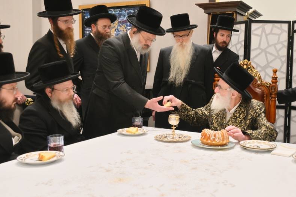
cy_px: 90
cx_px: 186
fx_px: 326
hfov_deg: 48.4
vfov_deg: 33.6
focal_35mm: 40
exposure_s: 1/200
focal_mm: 30.5
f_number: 4
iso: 800
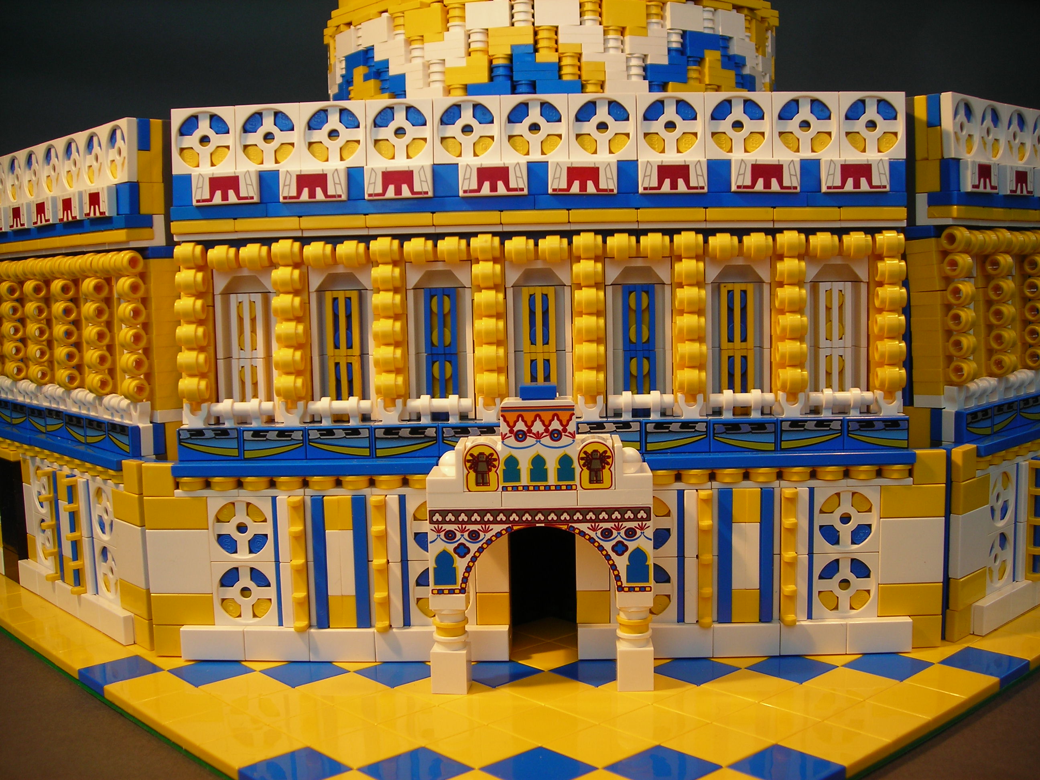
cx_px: 520
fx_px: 1142
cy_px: 390
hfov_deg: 49.0
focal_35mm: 38
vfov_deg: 37.7
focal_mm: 6.3
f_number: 3.2
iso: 50
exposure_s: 1/55
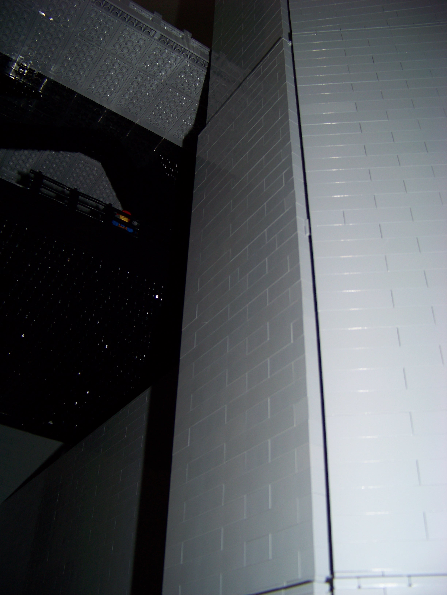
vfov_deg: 51.4
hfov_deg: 39.7
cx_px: 224
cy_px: 298
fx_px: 620
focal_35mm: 36
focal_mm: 5.85
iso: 66
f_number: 2.8
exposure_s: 1/30
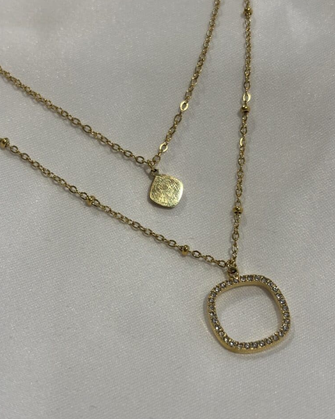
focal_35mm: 55
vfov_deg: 34.1
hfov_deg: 27.6
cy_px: 222
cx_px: 168
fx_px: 682
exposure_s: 1/443
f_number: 1.6
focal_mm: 5.96
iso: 32
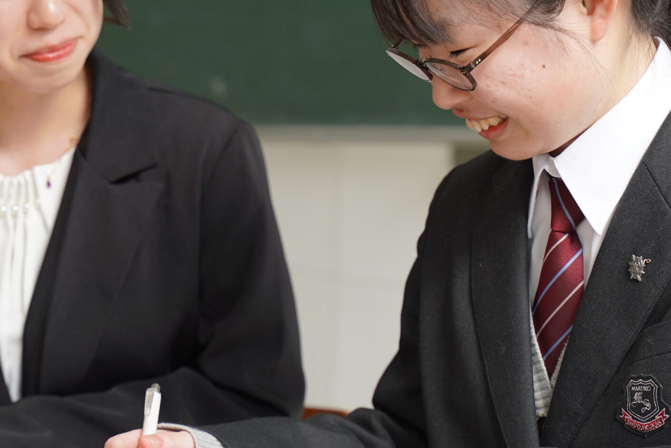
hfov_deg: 16.1
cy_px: 196
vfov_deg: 10.8
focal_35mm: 127
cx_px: 289
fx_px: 2367
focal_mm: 70
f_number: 4
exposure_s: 1/200
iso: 100
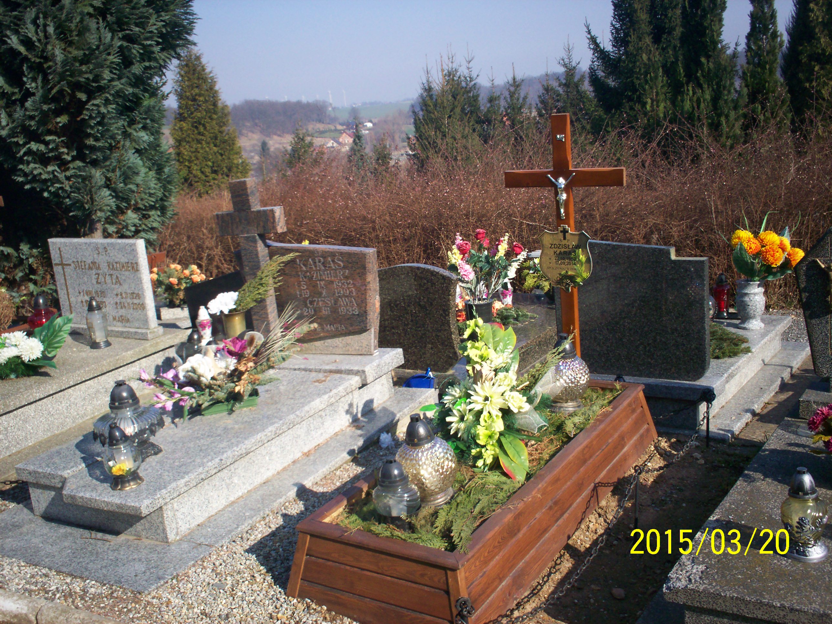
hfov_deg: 51.4
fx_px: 865
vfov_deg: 39.7
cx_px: 416
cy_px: 312
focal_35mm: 36
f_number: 4.5
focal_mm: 6
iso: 100
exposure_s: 1/405
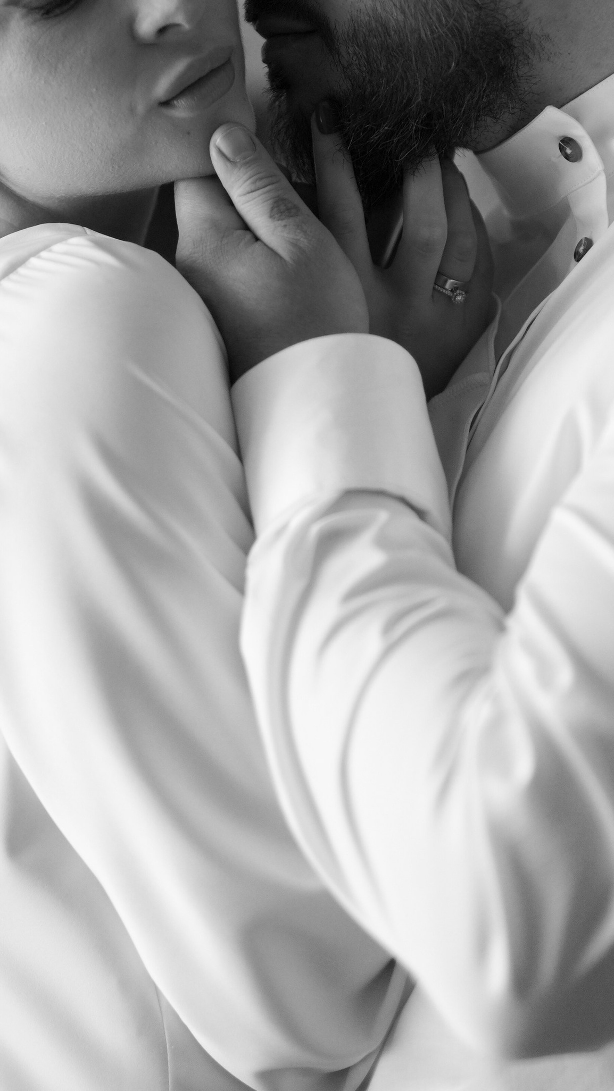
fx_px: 2837
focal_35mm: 98
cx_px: 267
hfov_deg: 12.4
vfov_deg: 21.6
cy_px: 253
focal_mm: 50
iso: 640
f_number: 1.4
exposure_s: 1/3200
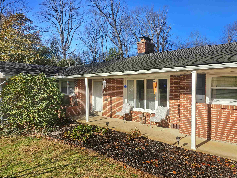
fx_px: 157
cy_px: 89
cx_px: 118
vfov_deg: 58.9
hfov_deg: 73.9
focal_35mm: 23
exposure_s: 1/807
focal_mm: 6.3
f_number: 1.7
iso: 10
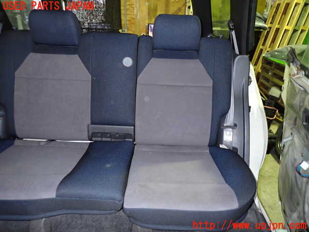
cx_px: 154
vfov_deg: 54.9
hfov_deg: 69.4
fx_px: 223
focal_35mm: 25
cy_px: 116
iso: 400
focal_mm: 4.5
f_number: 2
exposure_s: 1/30
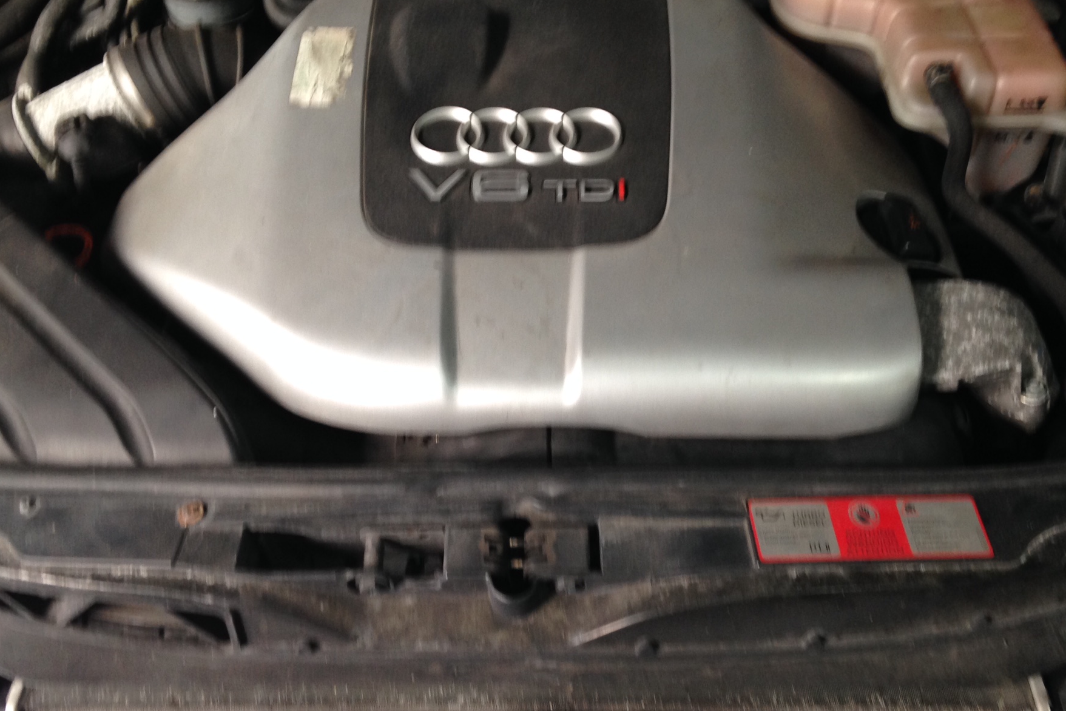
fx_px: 1185
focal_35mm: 40
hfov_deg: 48.4
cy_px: 372
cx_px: 545
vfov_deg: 33.4
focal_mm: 4.12
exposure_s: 1/20
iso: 100
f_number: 2.4
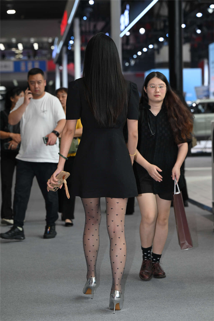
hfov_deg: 14.4
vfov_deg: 21.5
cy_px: 160
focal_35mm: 95
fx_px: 847
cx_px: 107
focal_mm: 95
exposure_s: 1/200
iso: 500
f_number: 4.5
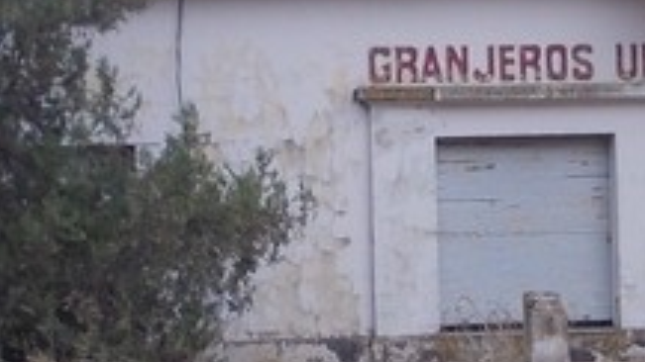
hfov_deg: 14.7
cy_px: 288
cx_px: 327
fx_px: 2497
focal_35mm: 146
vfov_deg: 8.3
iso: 80
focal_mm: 5.3
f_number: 6.2
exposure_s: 1/160
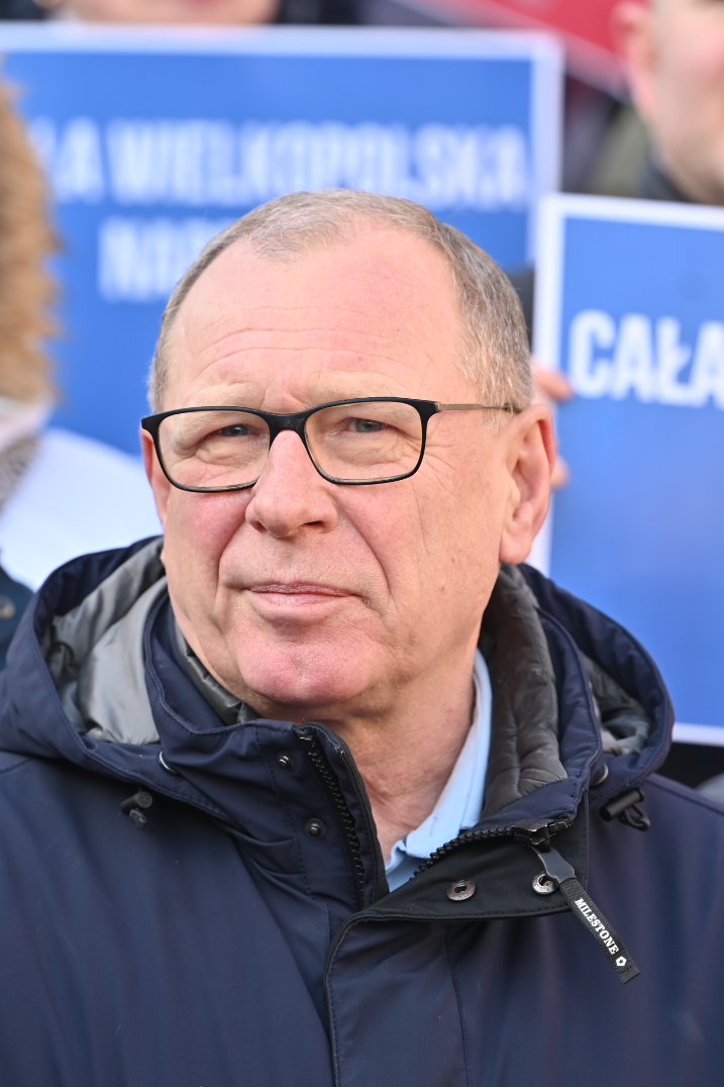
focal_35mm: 271
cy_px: 542
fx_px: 8177
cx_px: 285
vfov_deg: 7.6
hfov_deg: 5.1
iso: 125
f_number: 4.5
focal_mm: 180
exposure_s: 1/125
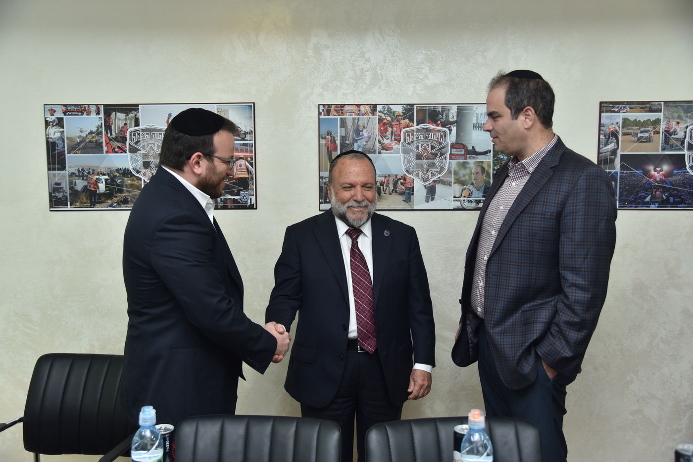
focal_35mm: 34
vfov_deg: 38.9
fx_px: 655
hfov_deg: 55.8
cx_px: 346
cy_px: 231
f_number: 4
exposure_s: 1/200
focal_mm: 34
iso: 500
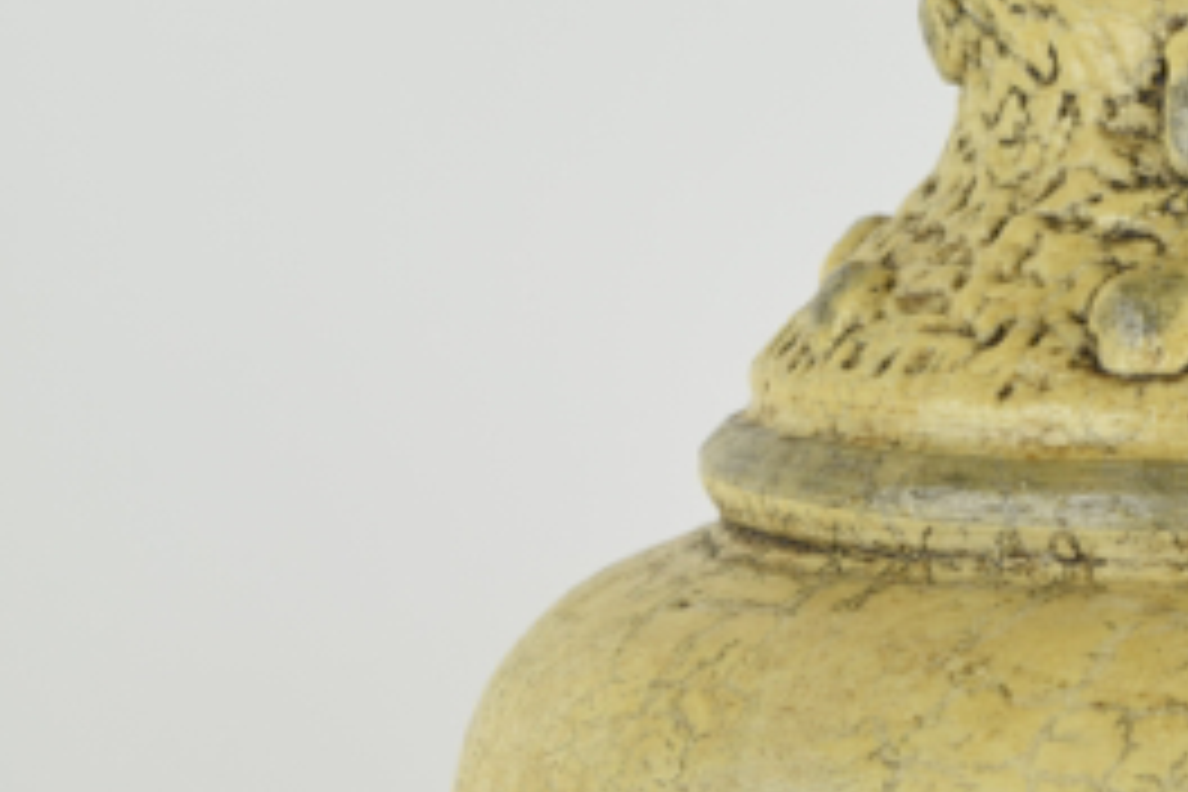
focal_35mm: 200
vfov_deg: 6.9
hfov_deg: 10.2
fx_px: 6607
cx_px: 1314
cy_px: 349
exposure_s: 1/125
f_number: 8
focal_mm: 55
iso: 400
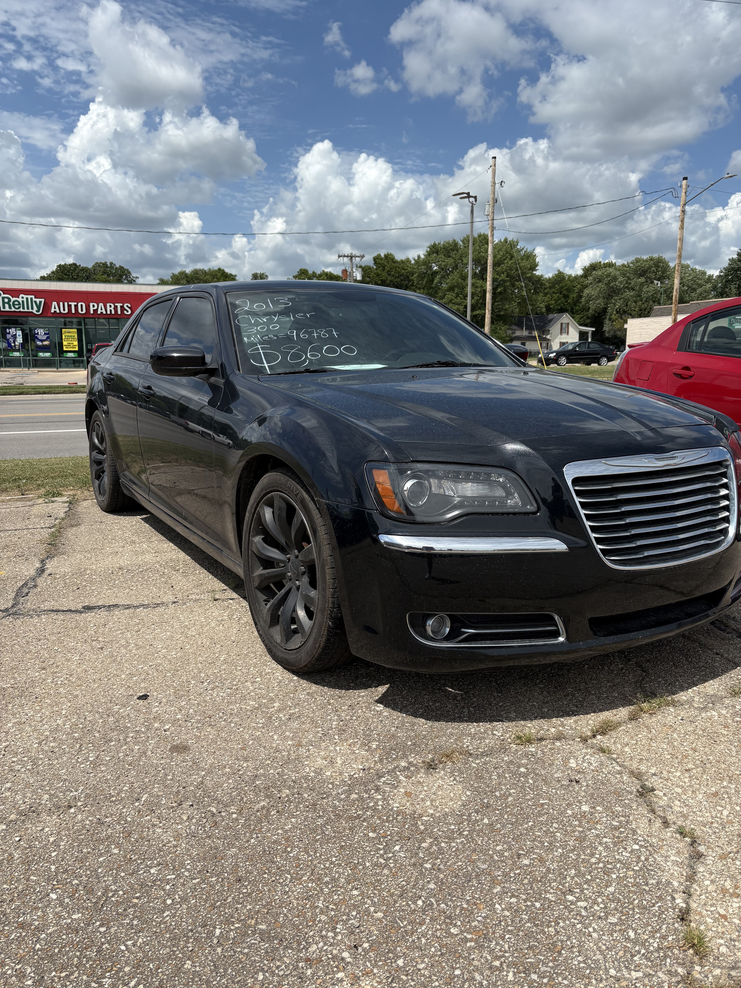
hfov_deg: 53.1
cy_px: 494
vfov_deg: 67.3
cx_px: 370
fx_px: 742
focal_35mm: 26
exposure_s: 1/5348
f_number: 1.6
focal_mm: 5.96
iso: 50
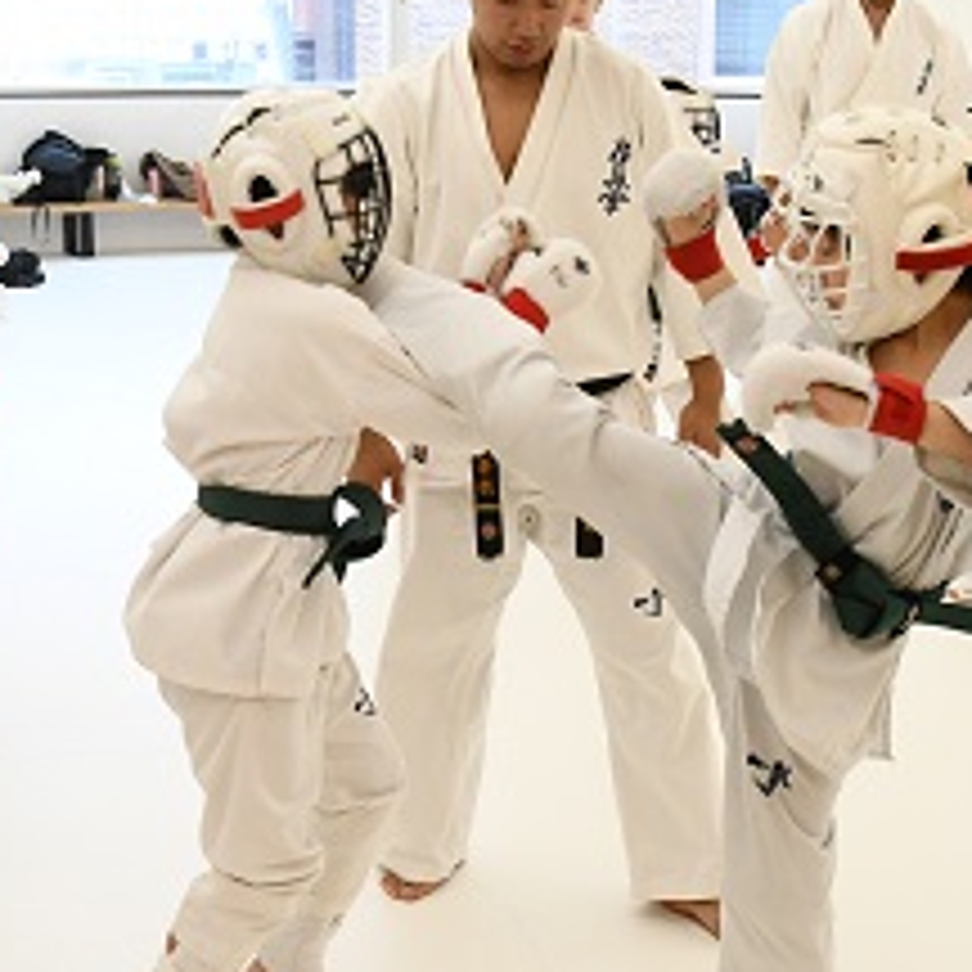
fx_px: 2128
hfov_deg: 25.6
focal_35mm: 67
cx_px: 634
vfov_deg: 25.7
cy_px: 538
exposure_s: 1/640
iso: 3200
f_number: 7.1
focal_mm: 23
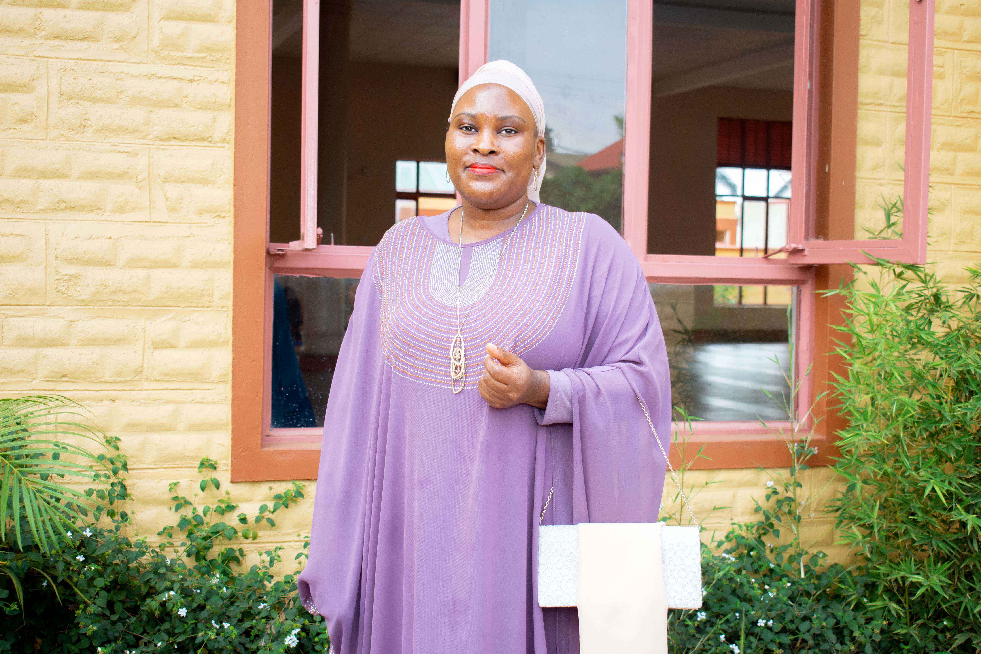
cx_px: 490
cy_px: 327
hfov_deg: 38.9
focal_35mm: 51
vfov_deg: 26.5
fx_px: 1390
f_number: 5
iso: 400
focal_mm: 34
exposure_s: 1/160
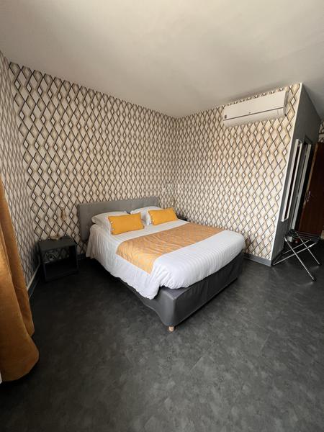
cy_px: 216
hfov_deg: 89.9
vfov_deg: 106.2
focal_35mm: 13
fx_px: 162
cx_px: 162
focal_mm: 1.57
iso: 160
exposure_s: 1/99
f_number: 1.8
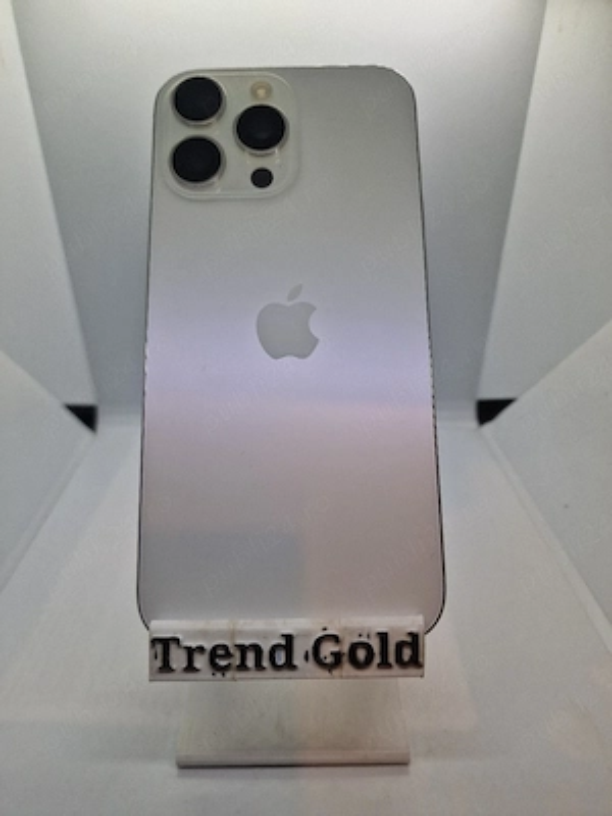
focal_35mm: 23
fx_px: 542
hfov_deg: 58.9
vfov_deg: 73.9
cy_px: 408
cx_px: 306
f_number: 1.8
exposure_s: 1/192
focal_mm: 6.4
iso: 50
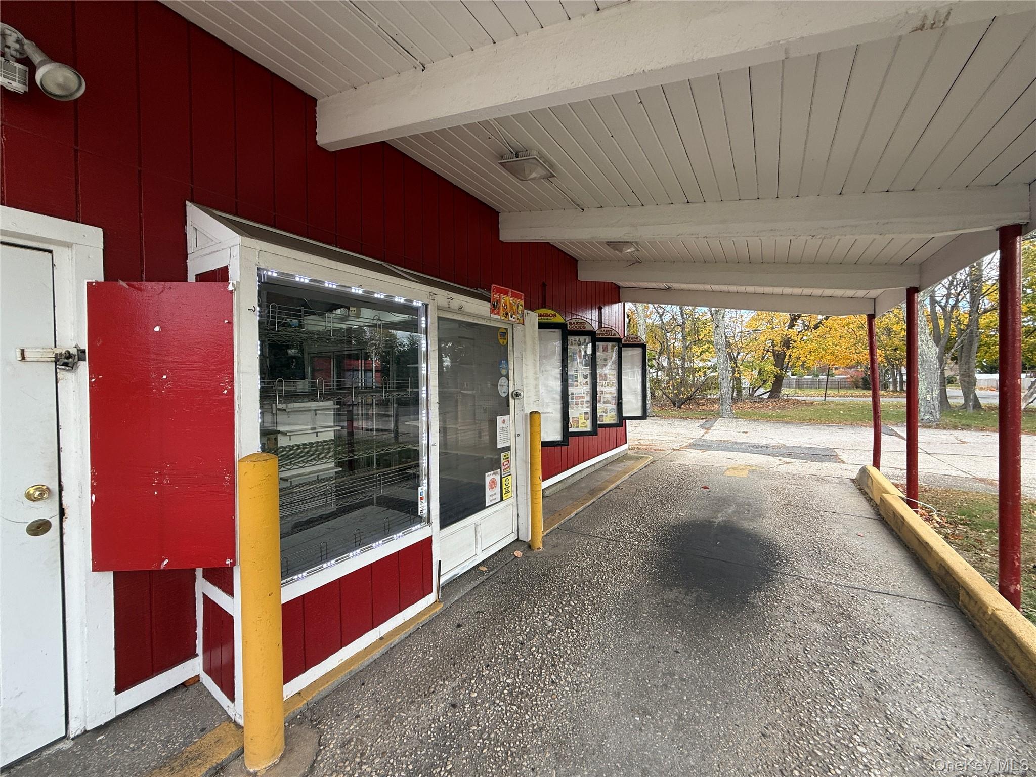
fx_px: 419
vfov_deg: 85.7
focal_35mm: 14
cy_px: 388
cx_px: 518
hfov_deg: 102.1
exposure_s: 1/99
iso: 50
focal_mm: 2.22
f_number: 2.2
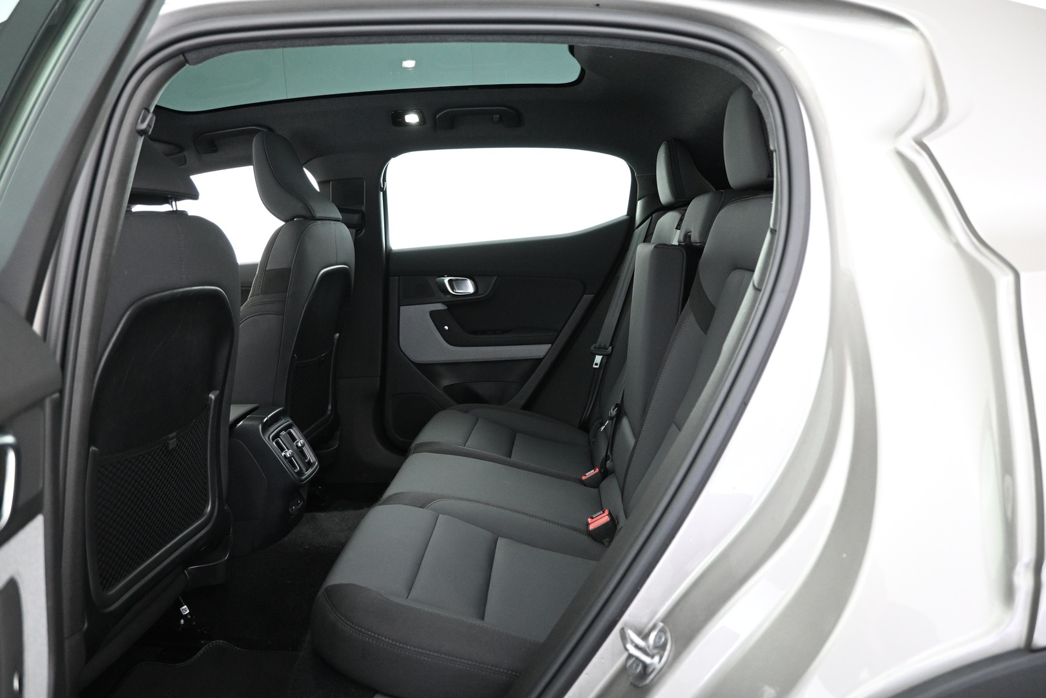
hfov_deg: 73.7
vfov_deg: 53.1
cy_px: 349
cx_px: 523
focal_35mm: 24
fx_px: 697
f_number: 3.5
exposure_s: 1/13
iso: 1600
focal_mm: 16
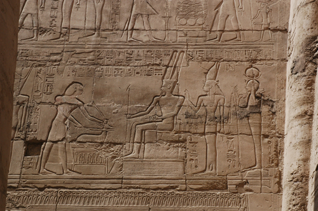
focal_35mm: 66
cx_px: 159
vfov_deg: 20.6
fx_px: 582
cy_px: 106
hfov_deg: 30.5
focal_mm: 44
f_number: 11
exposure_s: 1/500
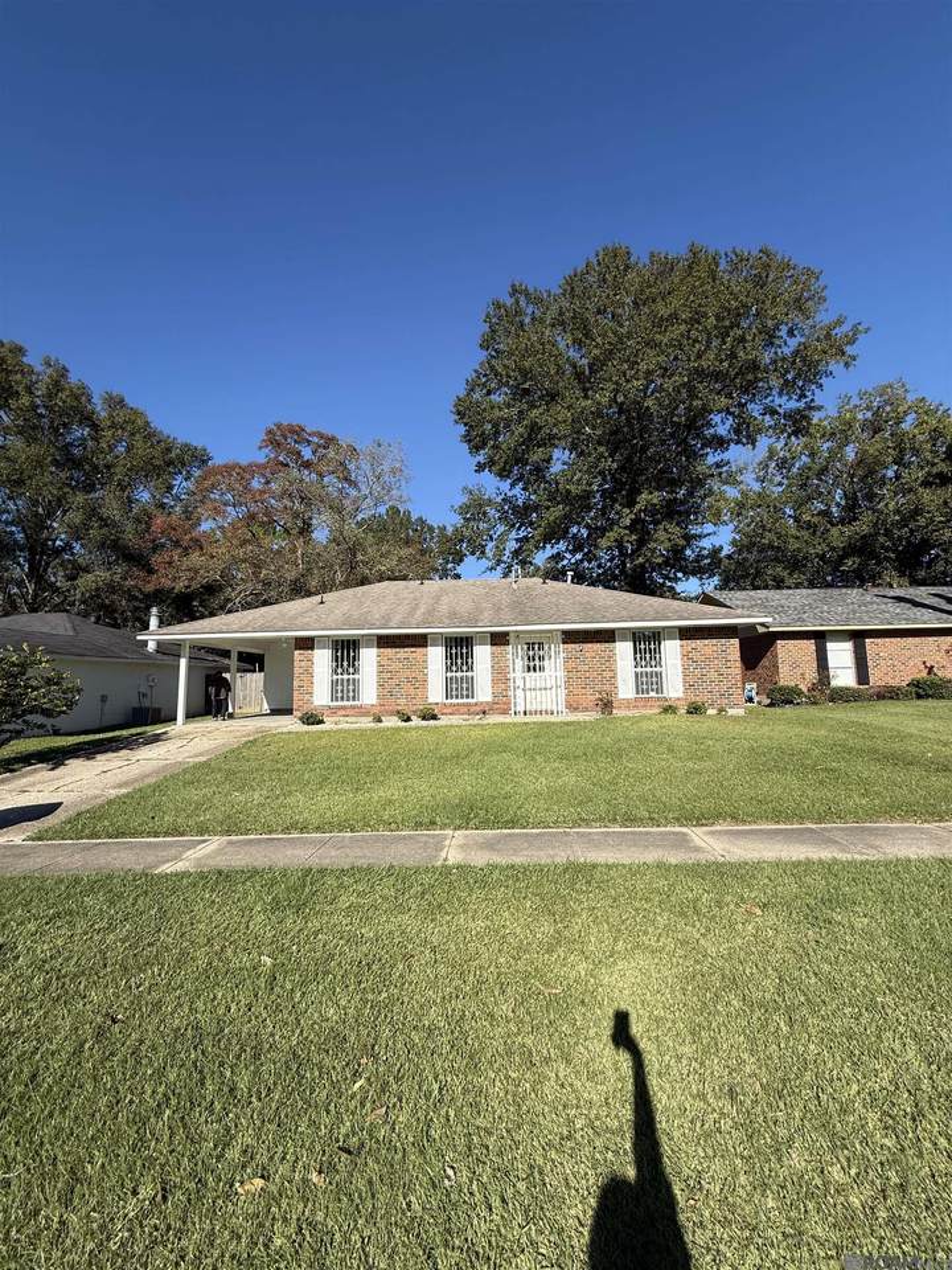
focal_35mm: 14
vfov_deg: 102.1
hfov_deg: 85.7
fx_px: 513
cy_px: 635
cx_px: 476
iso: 50
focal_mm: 2.22
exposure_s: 1/2092
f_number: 2.2
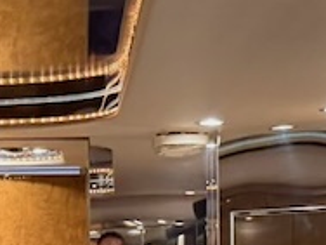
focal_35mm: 128
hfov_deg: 15.1
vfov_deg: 11.4
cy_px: 255
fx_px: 1205
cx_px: -9
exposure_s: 1/40
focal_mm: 6.76
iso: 800
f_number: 1.78
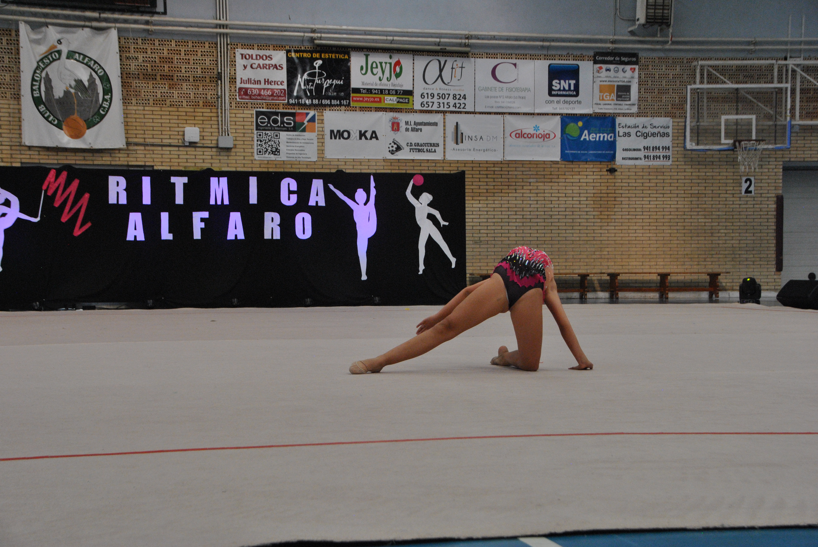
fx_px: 1570
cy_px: 274
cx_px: 409
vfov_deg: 19.8
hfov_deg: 29.2
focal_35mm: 69
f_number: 7.1
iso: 800
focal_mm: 46
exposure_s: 1/200
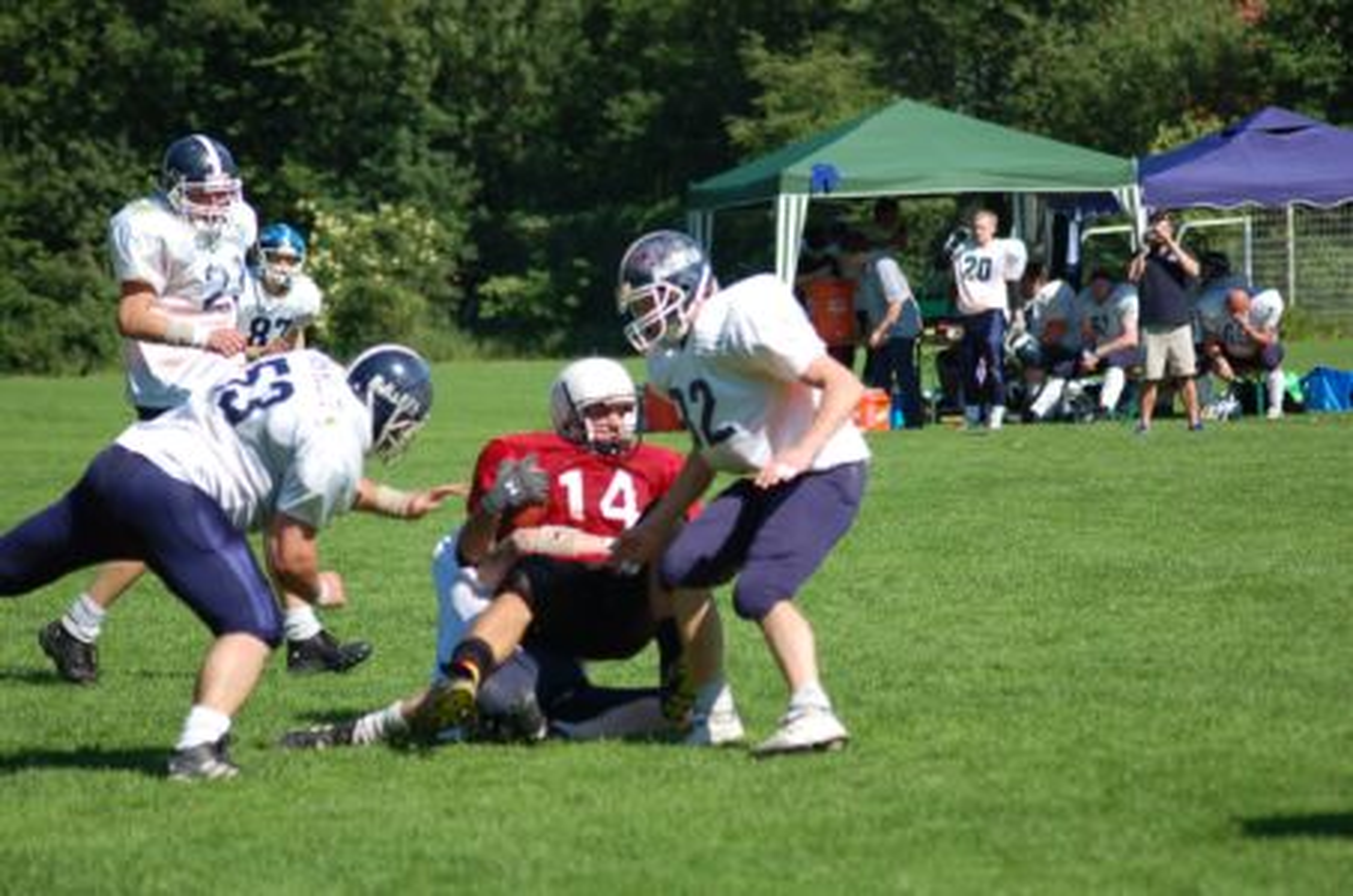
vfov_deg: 6.8
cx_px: 676
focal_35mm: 202
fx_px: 7595
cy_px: 448
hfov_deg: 10.2
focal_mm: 135
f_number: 4.5
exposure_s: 1/1250
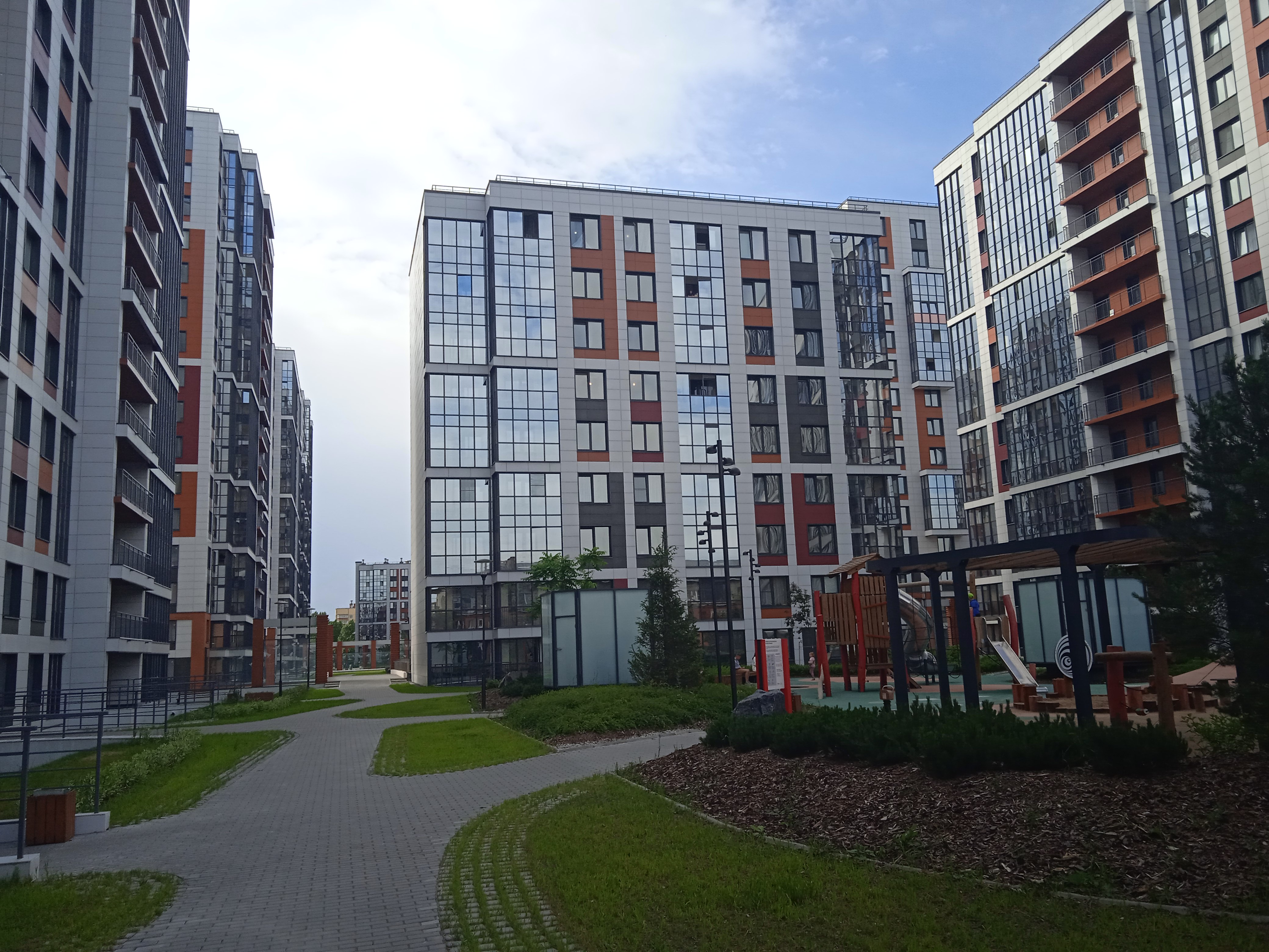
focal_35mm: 28
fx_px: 1026
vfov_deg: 49.7
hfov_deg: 63.4
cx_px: 634
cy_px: 476
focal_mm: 3.43
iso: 115
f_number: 2.2
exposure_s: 1/591
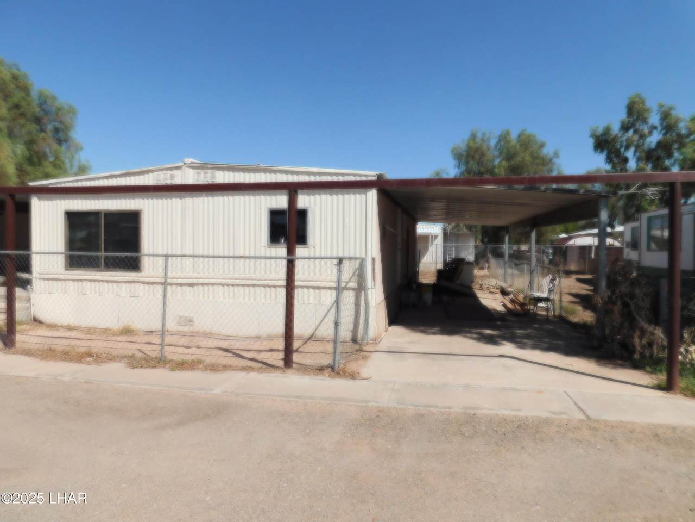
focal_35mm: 23
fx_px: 462
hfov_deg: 73.9
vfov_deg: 58.9
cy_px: 261
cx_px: 348
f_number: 6
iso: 125
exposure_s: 1/1000
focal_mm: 4
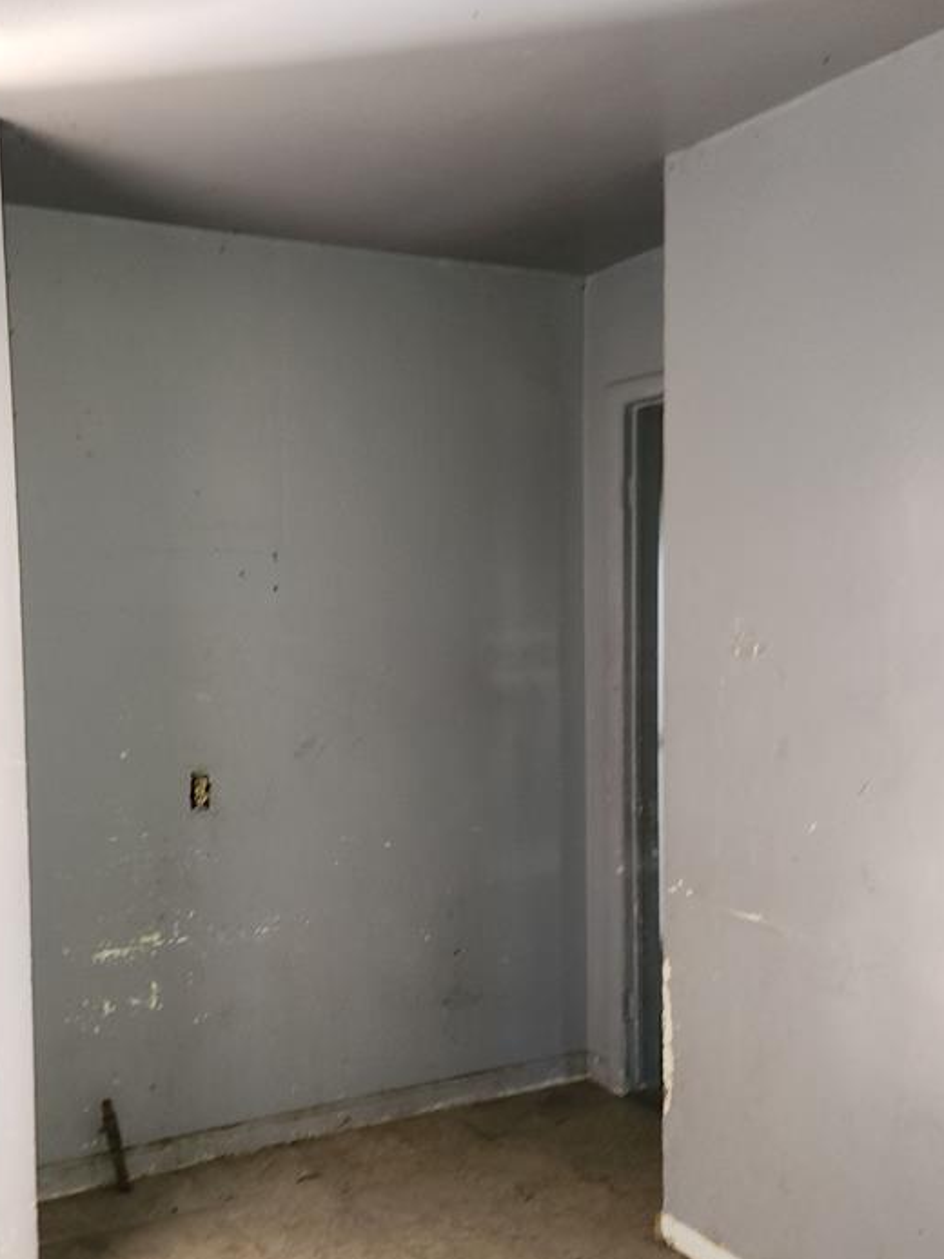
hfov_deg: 41.3
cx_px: 323
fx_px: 1236
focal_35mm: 34
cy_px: 661
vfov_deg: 53.9
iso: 125
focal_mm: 5.4
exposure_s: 1/10
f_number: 1.8
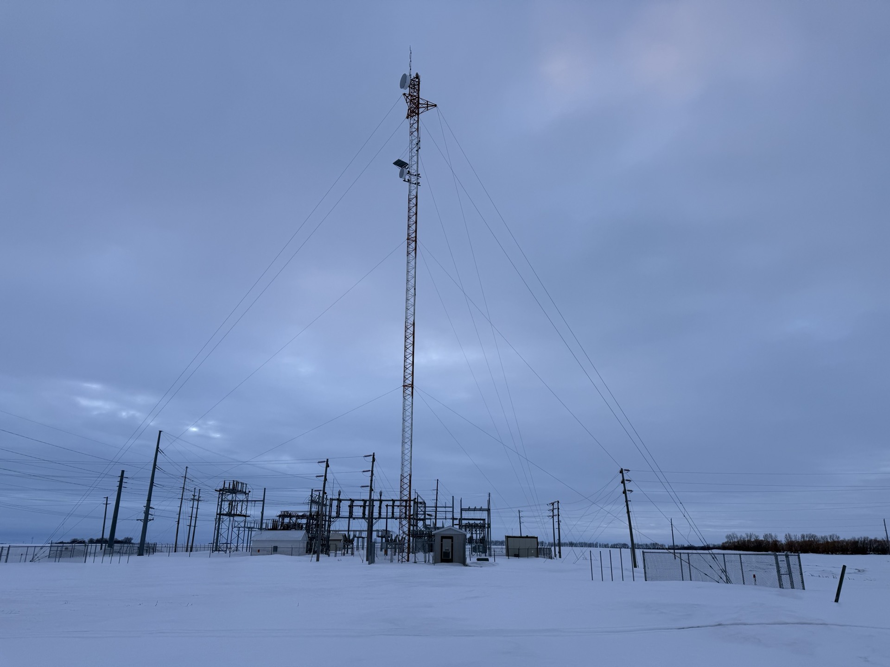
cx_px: 445
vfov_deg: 56.8
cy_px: 334
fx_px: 617
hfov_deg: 71.6
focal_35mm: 24
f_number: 1.78
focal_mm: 6.76
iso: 80
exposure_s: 1/510
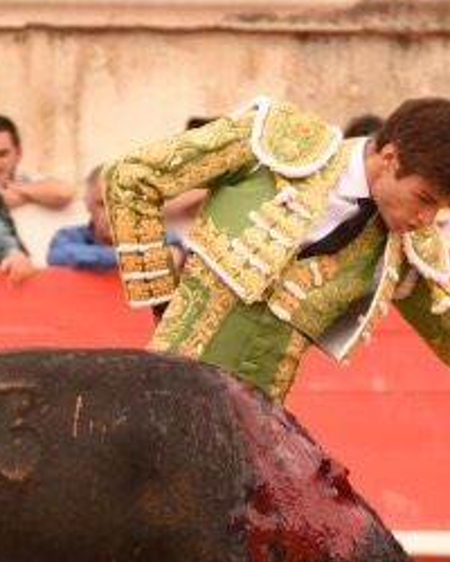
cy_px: 471
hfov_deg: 2.4
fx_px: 10705
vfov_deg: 3.0
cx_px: 27
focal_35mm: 643
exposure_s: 1/640
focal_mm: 190
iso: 450
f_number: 5.6
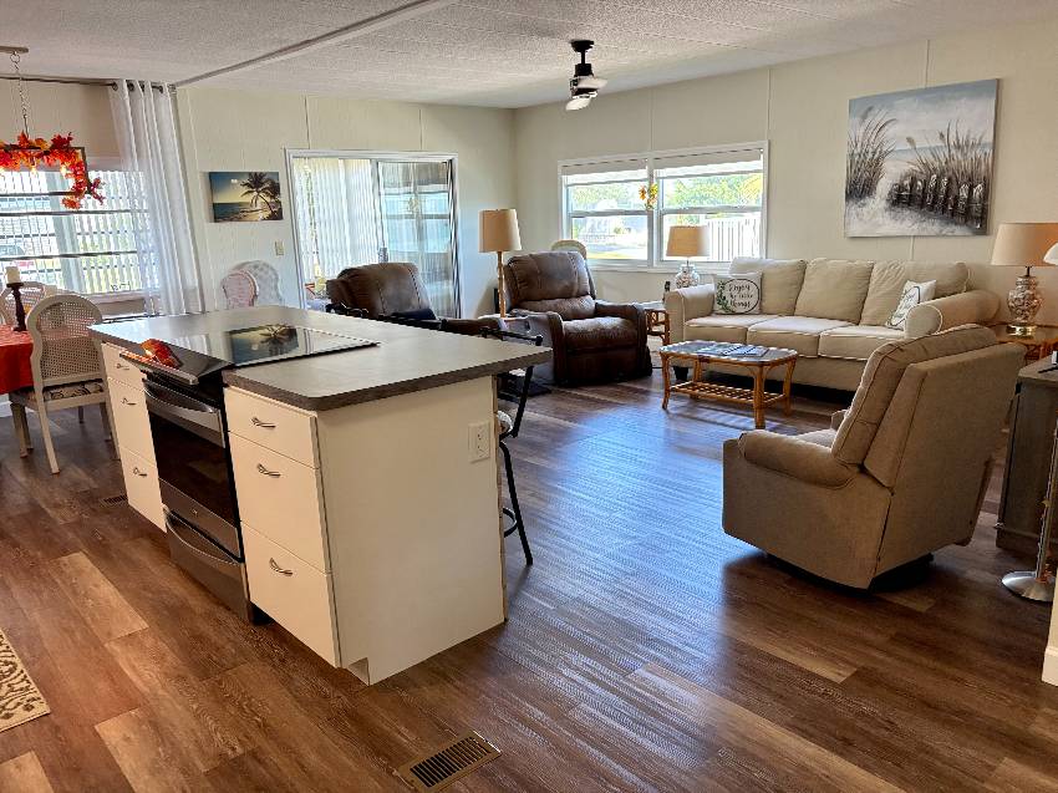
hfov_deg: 67.3
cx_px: 529
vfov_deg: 53.0
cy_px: 396
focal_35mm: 26
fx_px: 794
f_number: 1.6
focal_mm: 5.96
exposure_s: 1/60
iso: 250
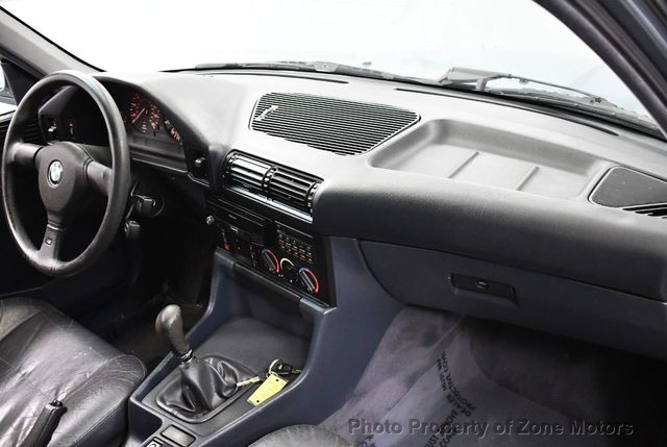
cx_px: 334
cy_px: 224
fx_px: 668
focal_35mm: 36
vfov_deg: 37.0
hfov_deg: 53.1
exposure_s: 1/100
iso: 3200
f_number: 3.5
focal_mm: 18
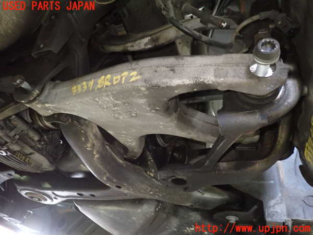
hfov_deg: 69.4
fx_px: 226
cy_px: 118
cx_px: 156
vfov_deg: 54.9
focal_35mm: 25
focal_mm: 4.5
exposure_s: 1/30
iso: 640
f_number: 2
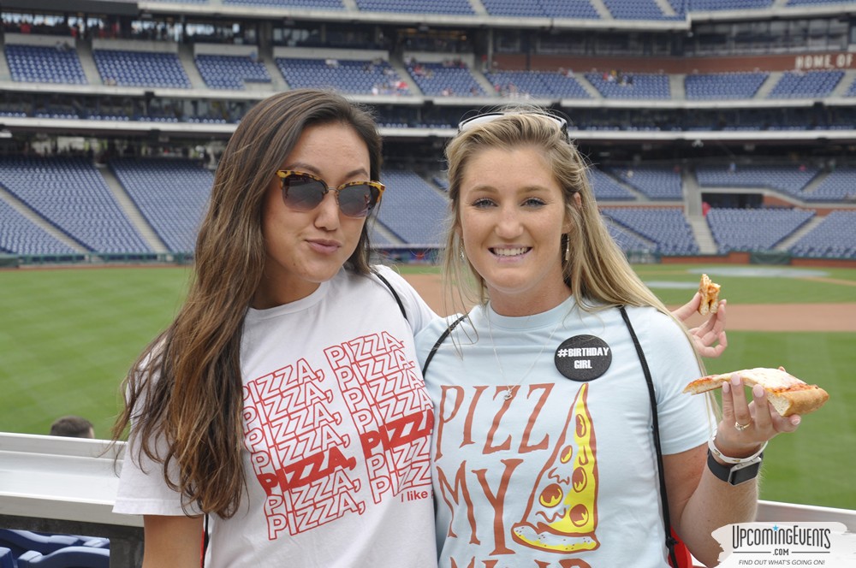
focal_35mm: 78
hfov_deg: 26.0
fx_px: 1852
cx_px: 428
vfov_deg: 17.4
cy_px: 284
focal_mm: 52
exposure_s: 1/100
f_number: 10
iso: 400
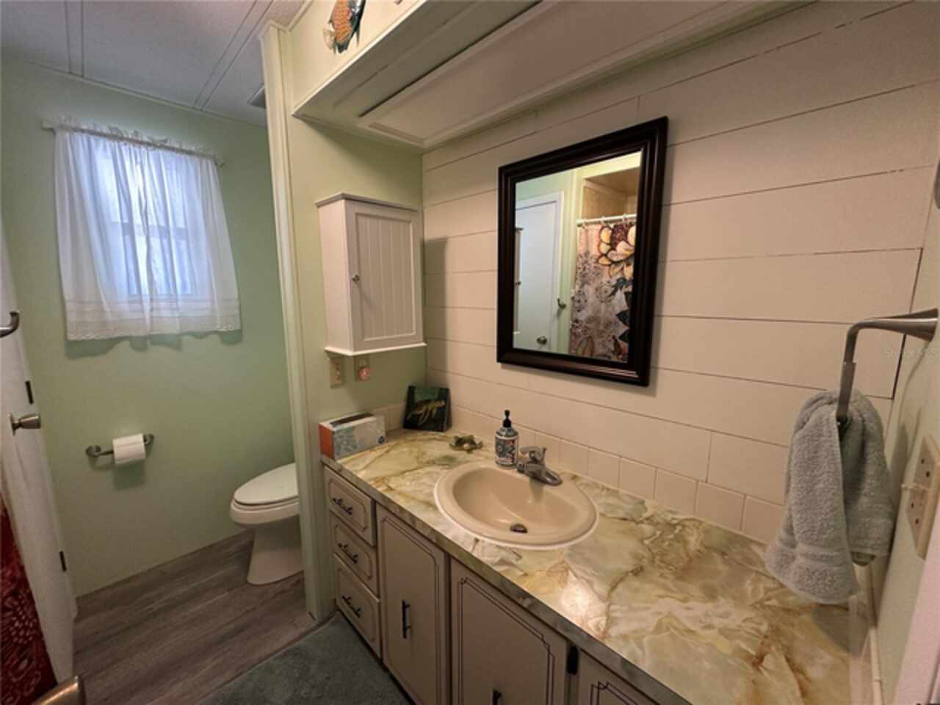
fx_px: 380
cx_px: 470
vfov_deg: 85.7
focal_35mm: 14
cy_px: 352
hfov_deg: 102.1
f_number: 2.2
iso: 320
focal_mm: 2.22
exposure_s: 1/60
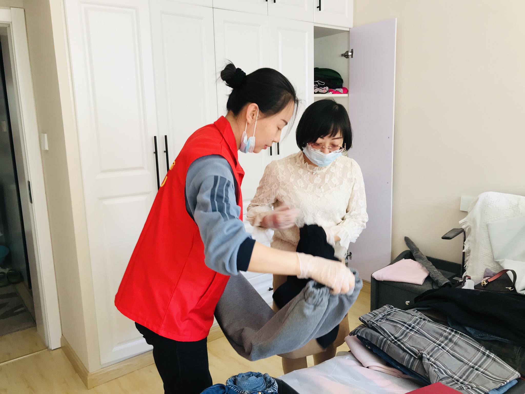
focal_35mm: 28
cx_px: 262
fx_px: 425
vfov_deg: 49.7
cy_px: 197
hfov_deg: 63.4
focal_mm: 3.99
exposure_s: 1/50
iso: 32
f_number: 1.8
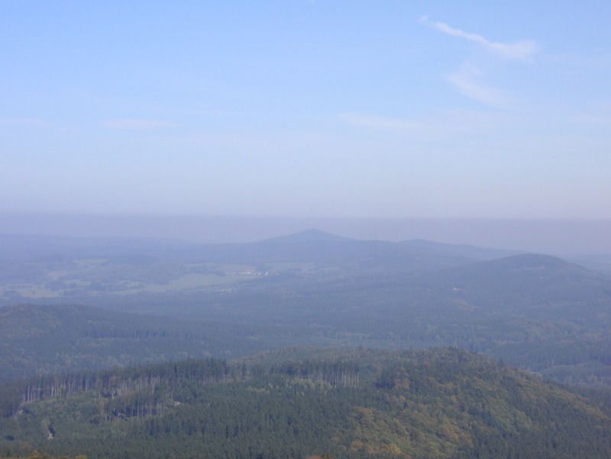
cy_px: 230
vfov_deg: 18.0
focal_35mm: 82
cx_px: 306
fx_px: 1447
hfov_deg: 23.8
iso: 50
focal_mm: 13.6
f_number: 4.6
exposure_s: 1/500
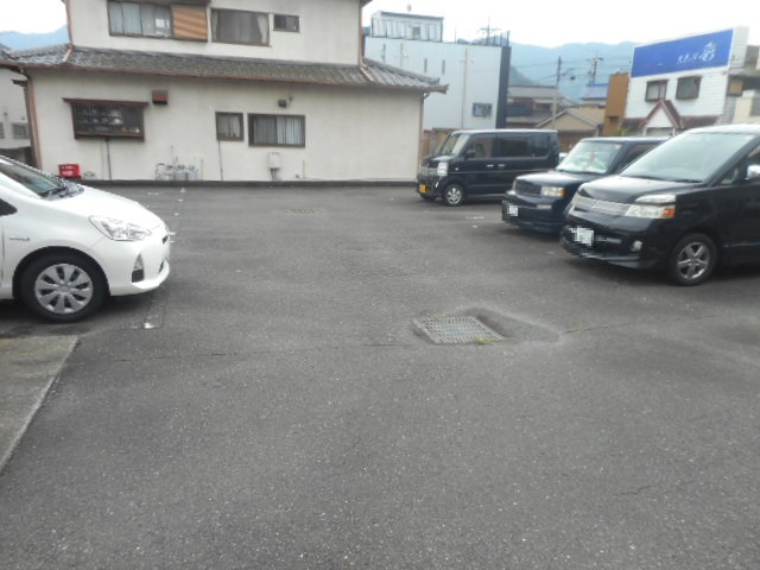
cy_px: 285
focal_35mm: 25
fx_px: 549
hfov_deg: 69.4
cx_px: 380
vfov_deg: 54.9
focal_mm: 4.5
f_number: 3.7
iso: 80
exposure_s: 1/125
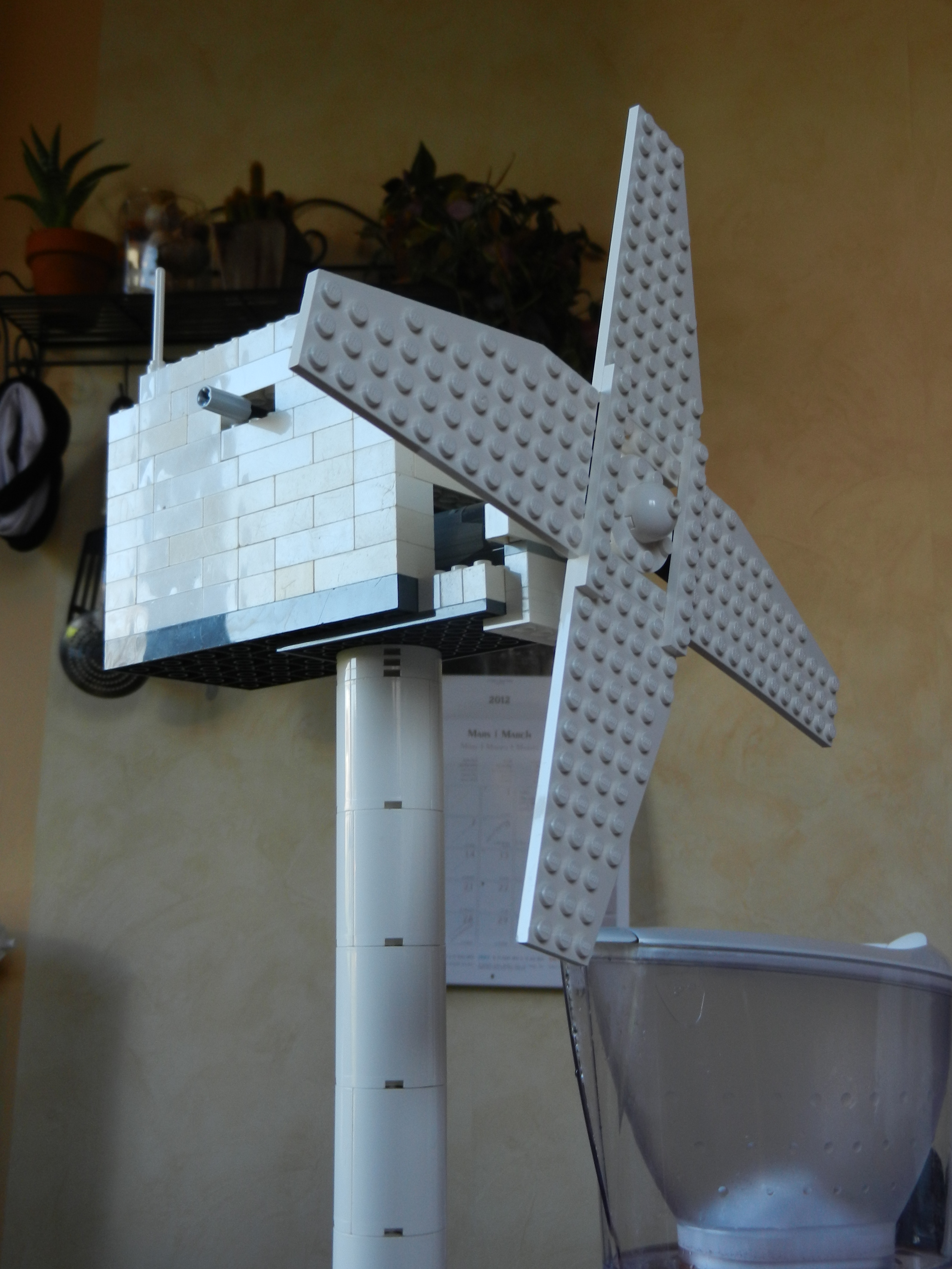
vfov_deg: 49.0
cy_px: 634
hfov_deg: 37.7
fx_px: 1393
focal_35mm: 38
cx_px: 476
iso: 160
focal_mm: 6.9
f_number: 4
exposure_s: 1/50
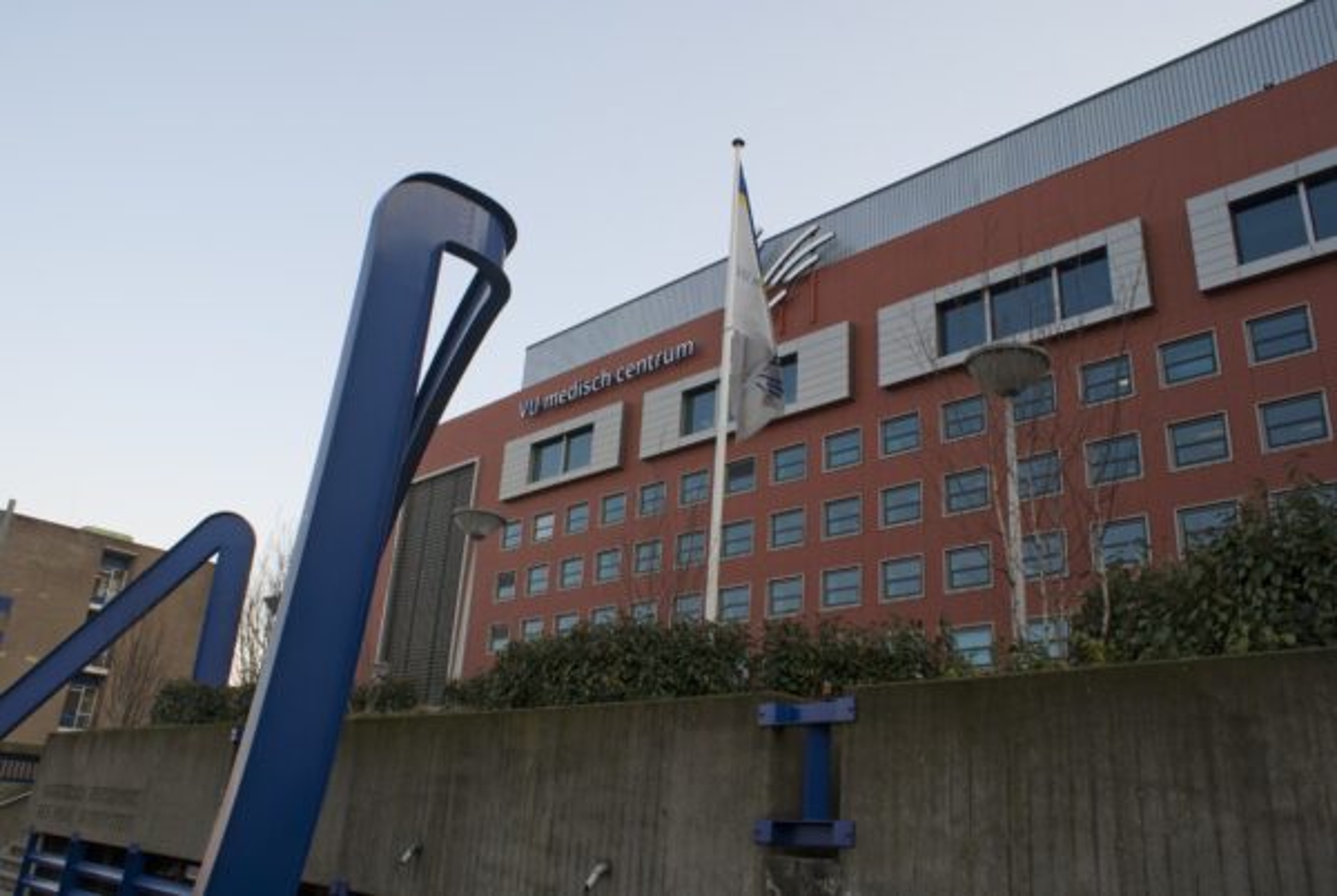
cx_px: 668
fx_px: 1004
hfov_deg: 67.3
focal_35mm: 27
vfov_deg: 48.1
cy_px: 448
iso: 100
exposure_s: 1/80
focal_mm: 18
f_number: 8
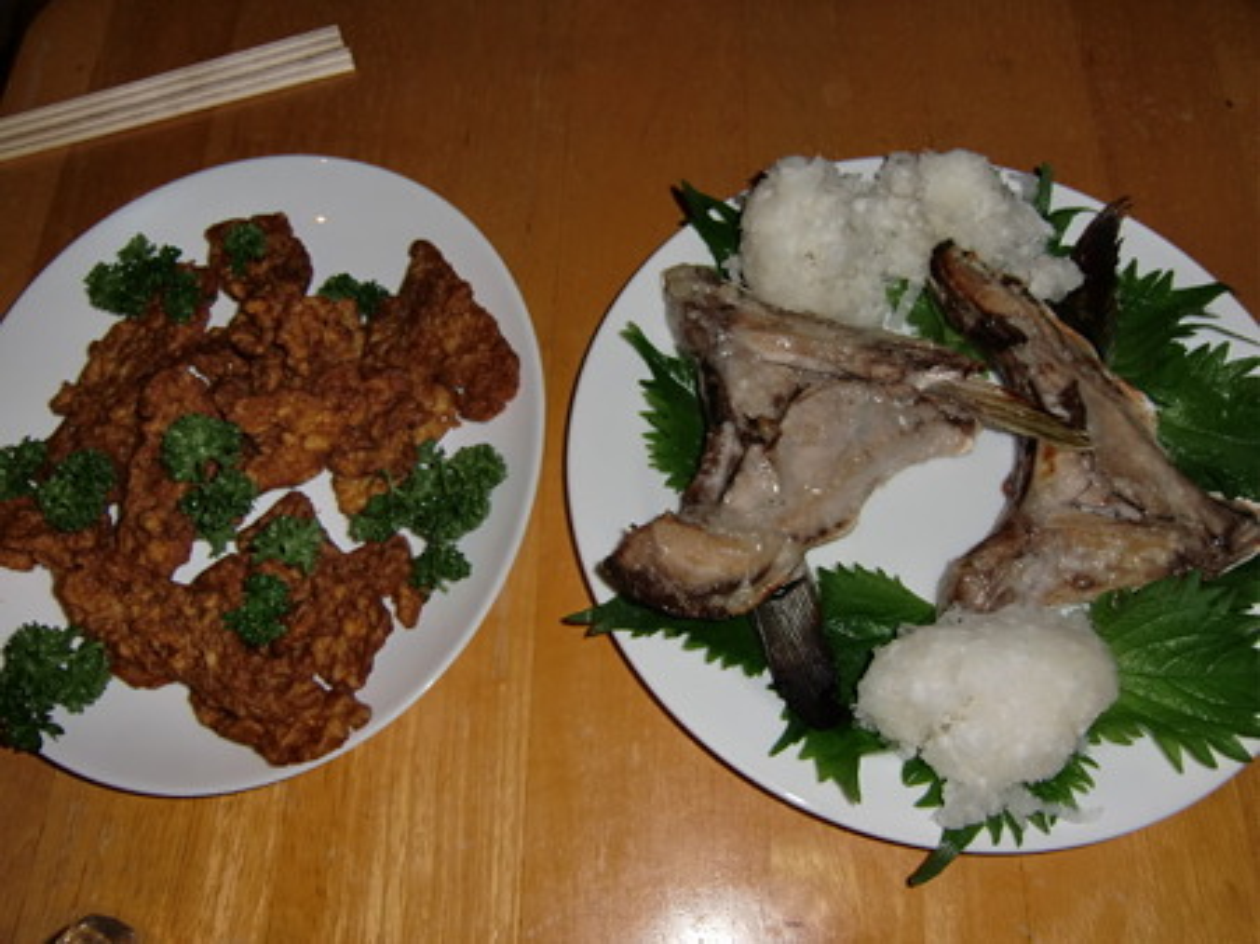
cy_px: 472
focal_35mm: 29
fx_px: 1055
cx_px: 630
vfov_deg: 48.2
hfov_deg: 61.7
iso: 64
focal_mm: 5.2
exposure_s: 1/20
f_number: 3.5
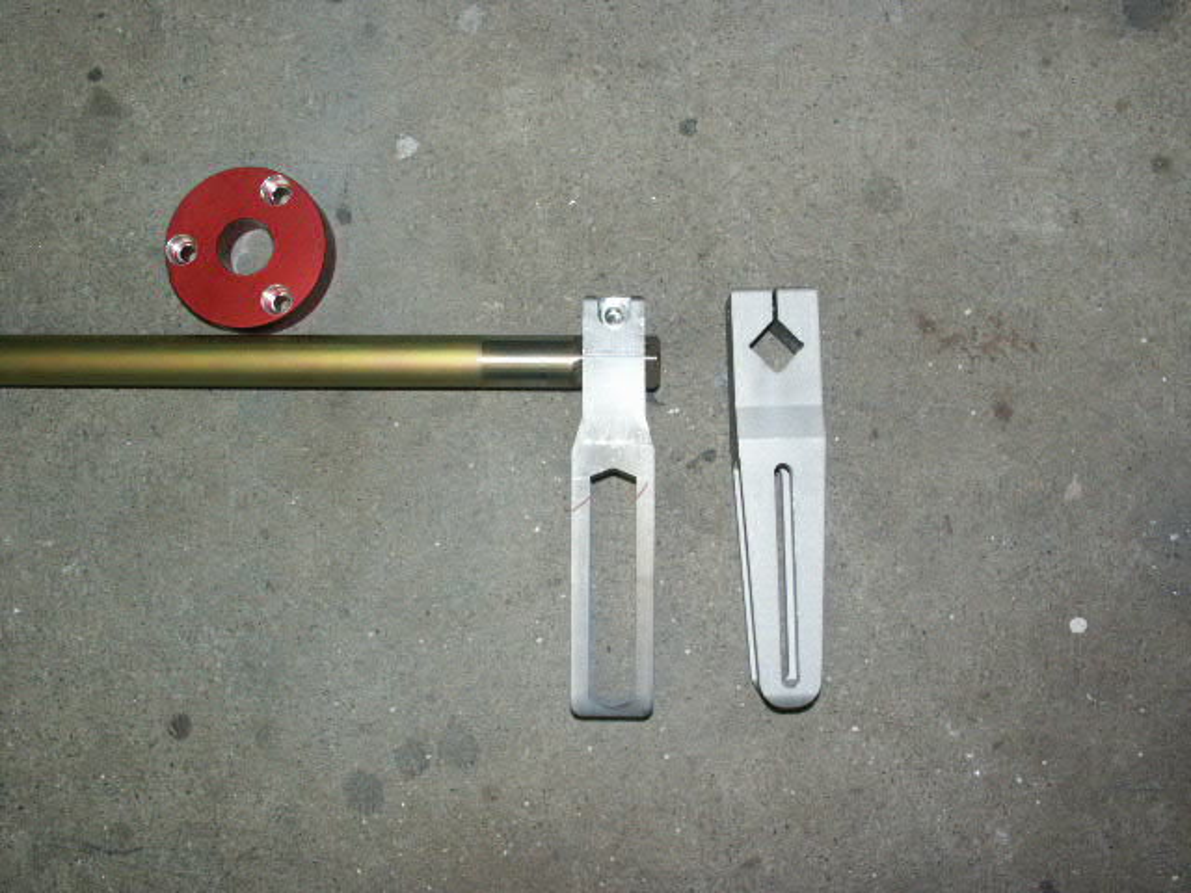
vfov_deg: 42.9
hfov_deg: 55.4
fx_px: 1135
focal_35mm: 33
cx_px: 596
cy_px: 446
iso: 200
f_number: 4.5
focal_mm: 8.5
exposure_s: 1/45
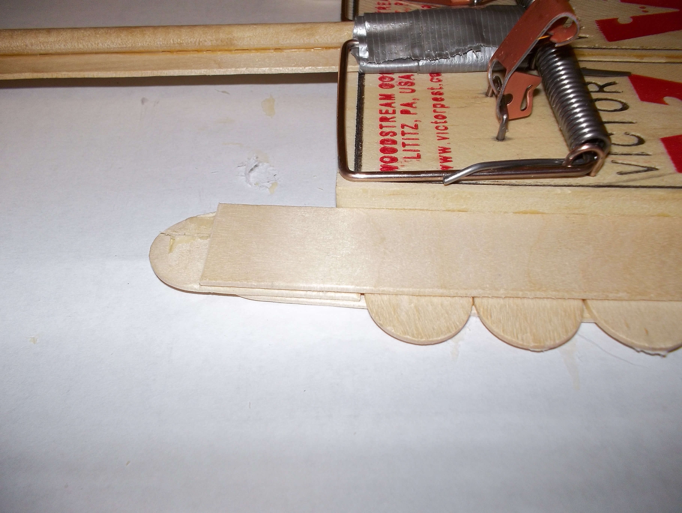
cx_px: 341
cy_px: 256
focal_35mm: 29
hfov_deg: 61.6
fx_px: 572
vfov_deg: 48.3
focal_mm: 4.1
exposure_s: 1/30
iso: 80
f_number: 3.3
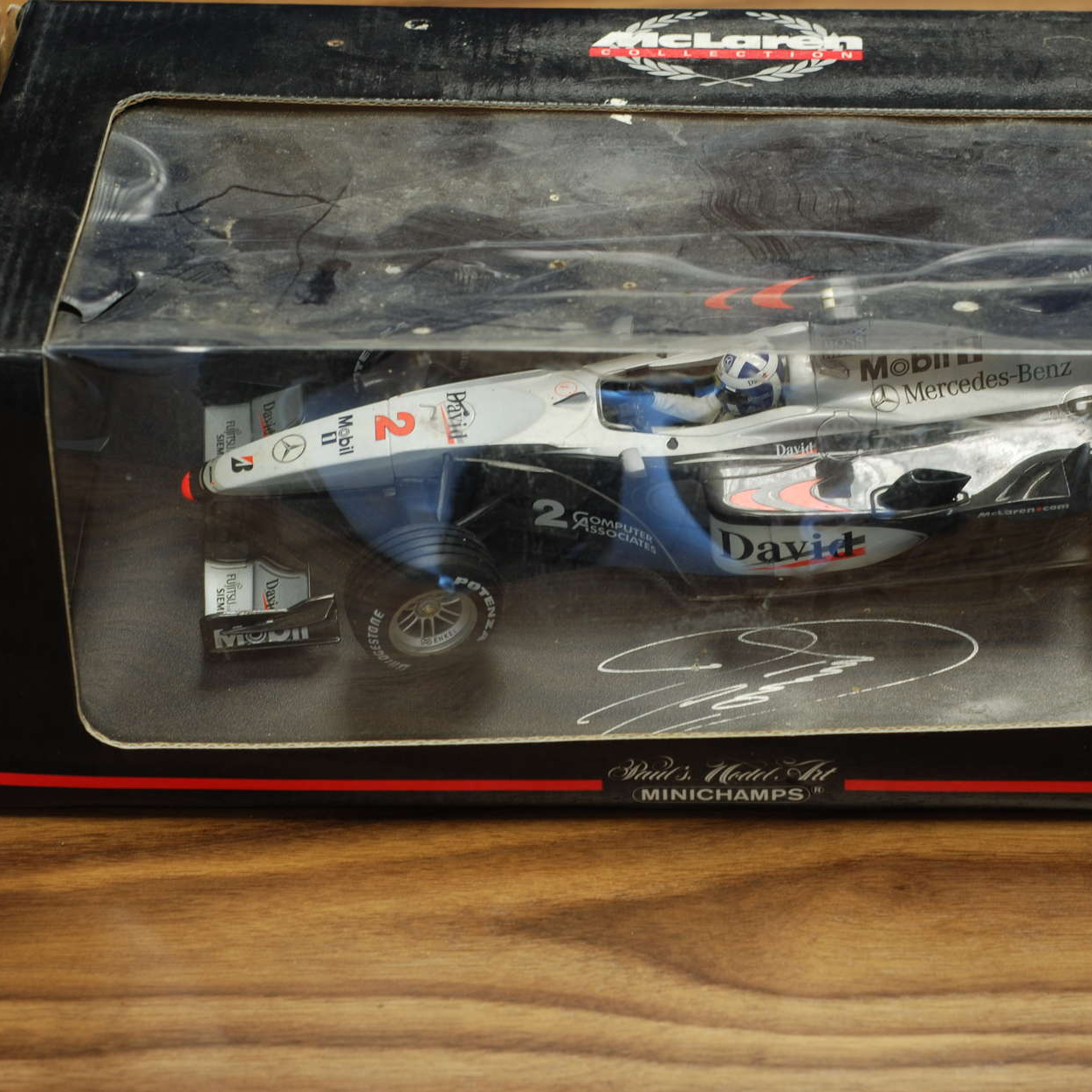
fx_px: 3640
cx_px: 721
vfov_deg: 17.1
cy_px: 529
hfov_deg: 17.0
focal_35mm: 102
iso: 100
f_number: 5.6
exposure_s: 1/8
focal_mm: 50
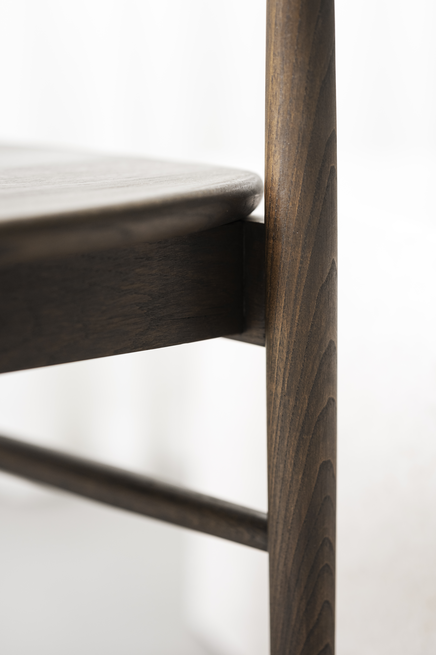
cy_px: 328
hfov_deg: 16.1
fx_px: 1544
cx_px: 218
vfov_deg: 23.9
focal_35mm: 85
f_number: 2.2
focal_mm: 85
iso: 320
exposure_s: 1/200
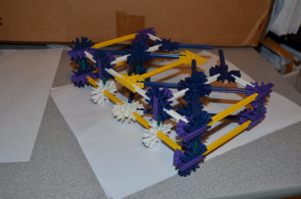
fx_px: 325
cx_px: 150
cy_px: 100
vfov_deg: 34.1
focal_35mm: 39
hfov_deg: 49.6
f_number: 5.6
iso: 200
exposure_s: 1/30
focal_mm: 26
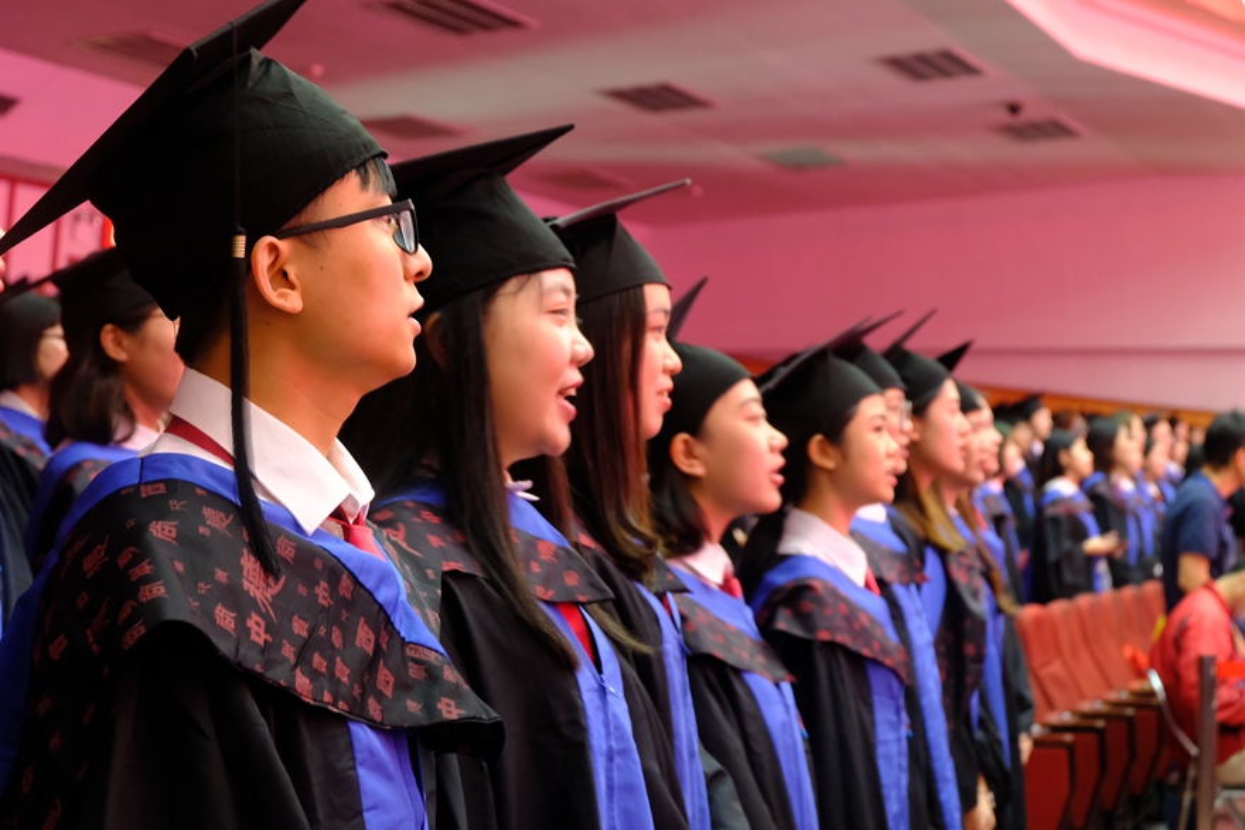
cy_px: 415
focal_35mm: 75
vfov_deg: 18.2
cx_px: 622
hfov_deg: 27.0
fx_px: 2594
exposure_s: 1/5.3
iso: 3200
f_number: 5.6
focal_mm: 50
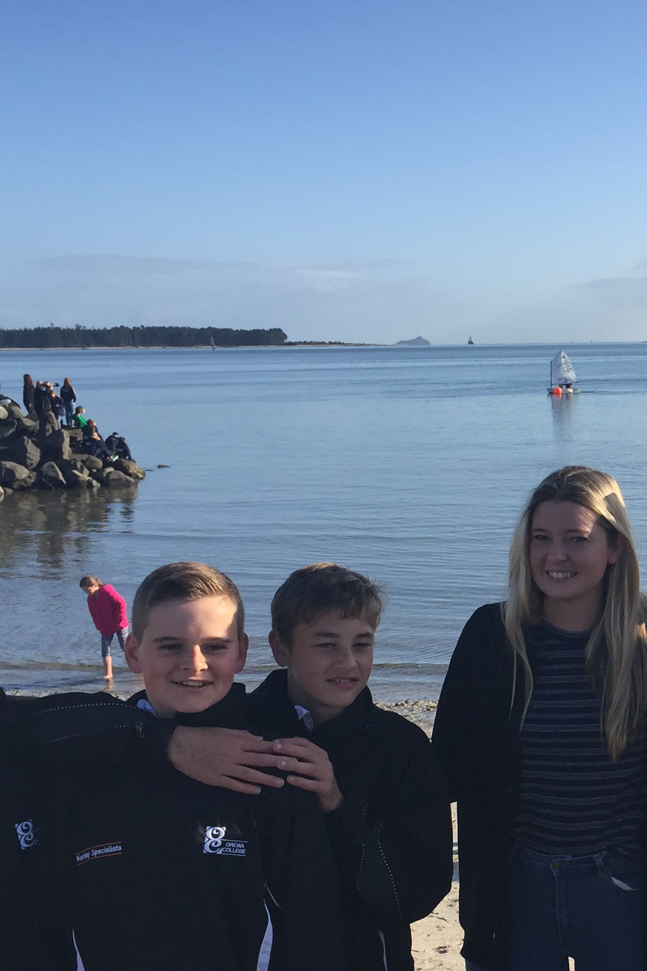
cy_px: 541
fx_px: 1483
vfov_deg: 36.2
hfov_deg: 23.1
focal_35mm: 55
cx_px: 717
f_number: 2.2
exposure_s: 1/1412
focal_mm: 4.15
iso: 32
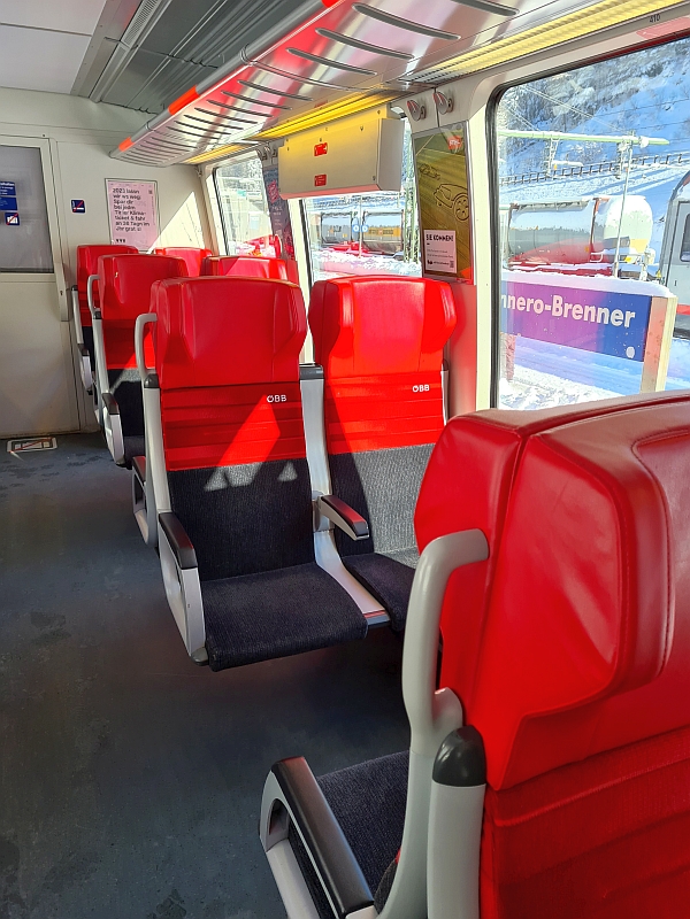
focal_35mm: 26
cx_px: 345
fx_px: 691
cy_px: 460
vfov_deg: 67.3
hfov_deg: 53.1
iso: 50
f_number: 1.8
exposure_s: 1/249
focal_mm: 5.4
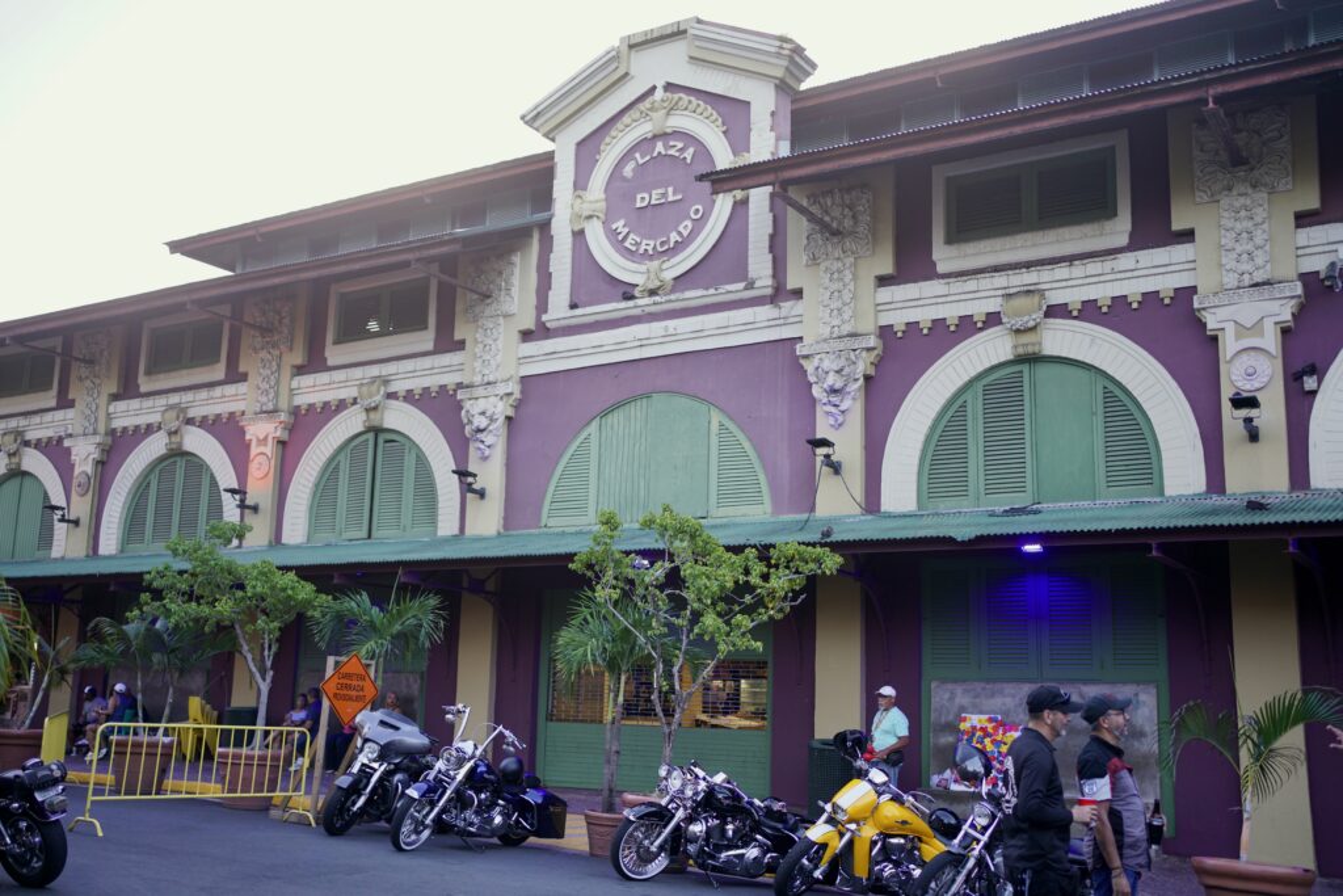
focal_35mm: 35
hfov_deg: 54.4
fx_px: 1306
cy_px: 448
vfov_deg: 37.9
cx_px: 672
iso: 200
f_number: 2
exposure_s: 1/160
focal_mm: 35
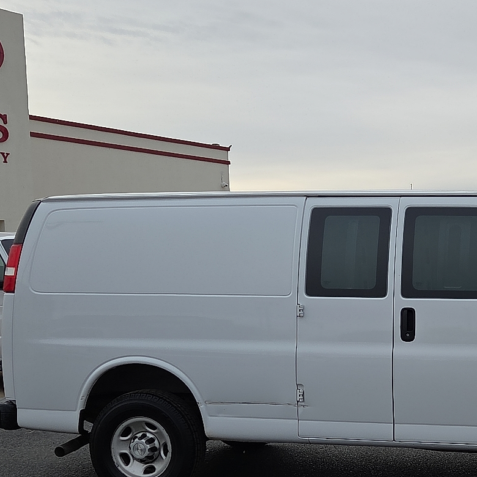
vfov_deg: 29.2
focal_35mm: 58
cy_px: 342
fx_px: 904
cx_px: 442
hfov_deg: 28.3
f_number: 1.8
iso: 76
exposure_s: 1/5000
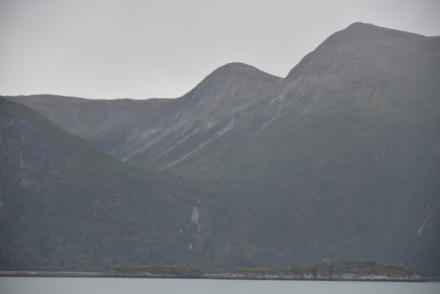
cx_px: 220
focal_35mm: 125
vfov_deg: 11.0
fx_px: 1528
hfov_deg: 16.4
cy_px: 147
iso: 280
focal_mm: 125
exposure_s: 1/250
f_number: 5.6
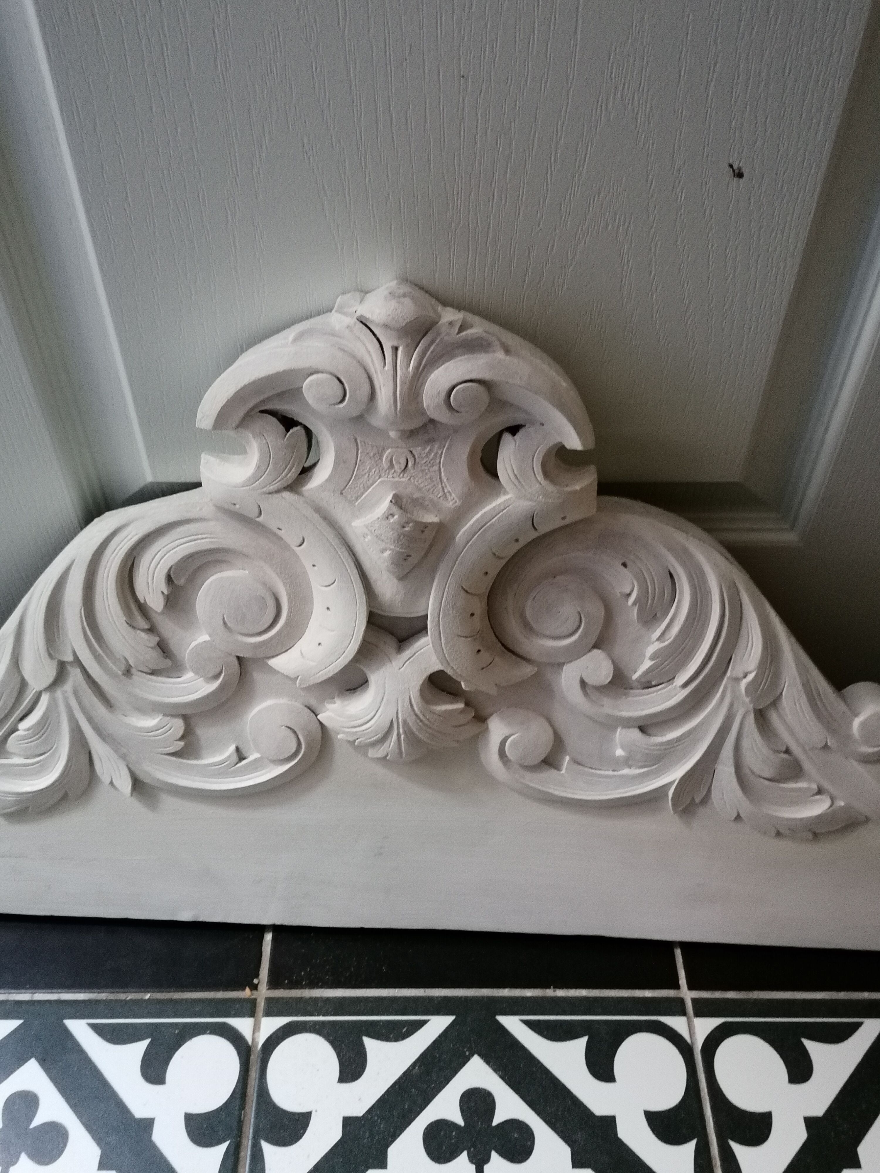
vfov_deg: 58.4
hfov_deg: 45.4
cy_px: 586
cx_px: 440
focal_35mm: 31
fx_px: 1051
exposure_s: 1/17.1
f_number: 1.8
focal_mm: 4.75
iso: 1250
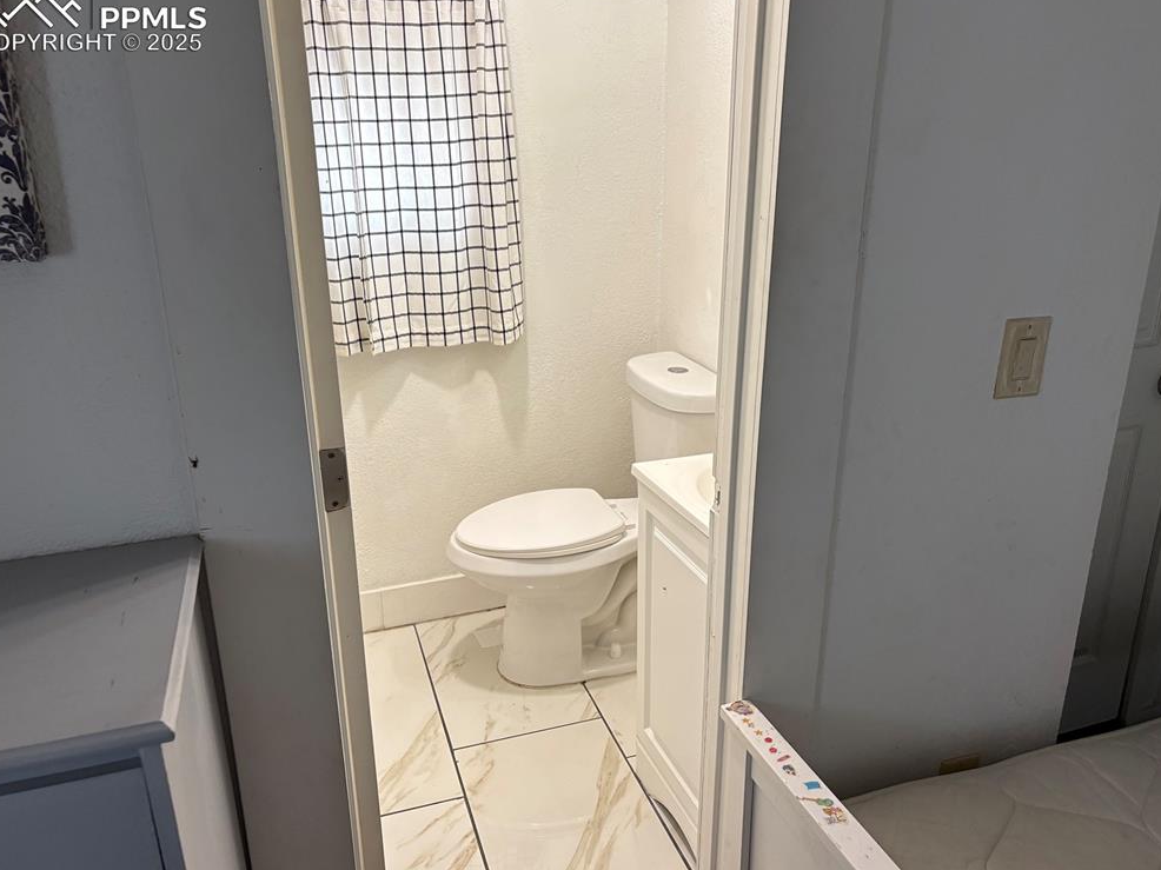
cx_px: 573
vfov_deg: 51.3
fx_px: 905
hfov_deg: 65.3
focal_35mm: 27
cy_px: 437
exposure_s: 1/120
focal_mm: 5.96
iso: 125
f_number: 1.6
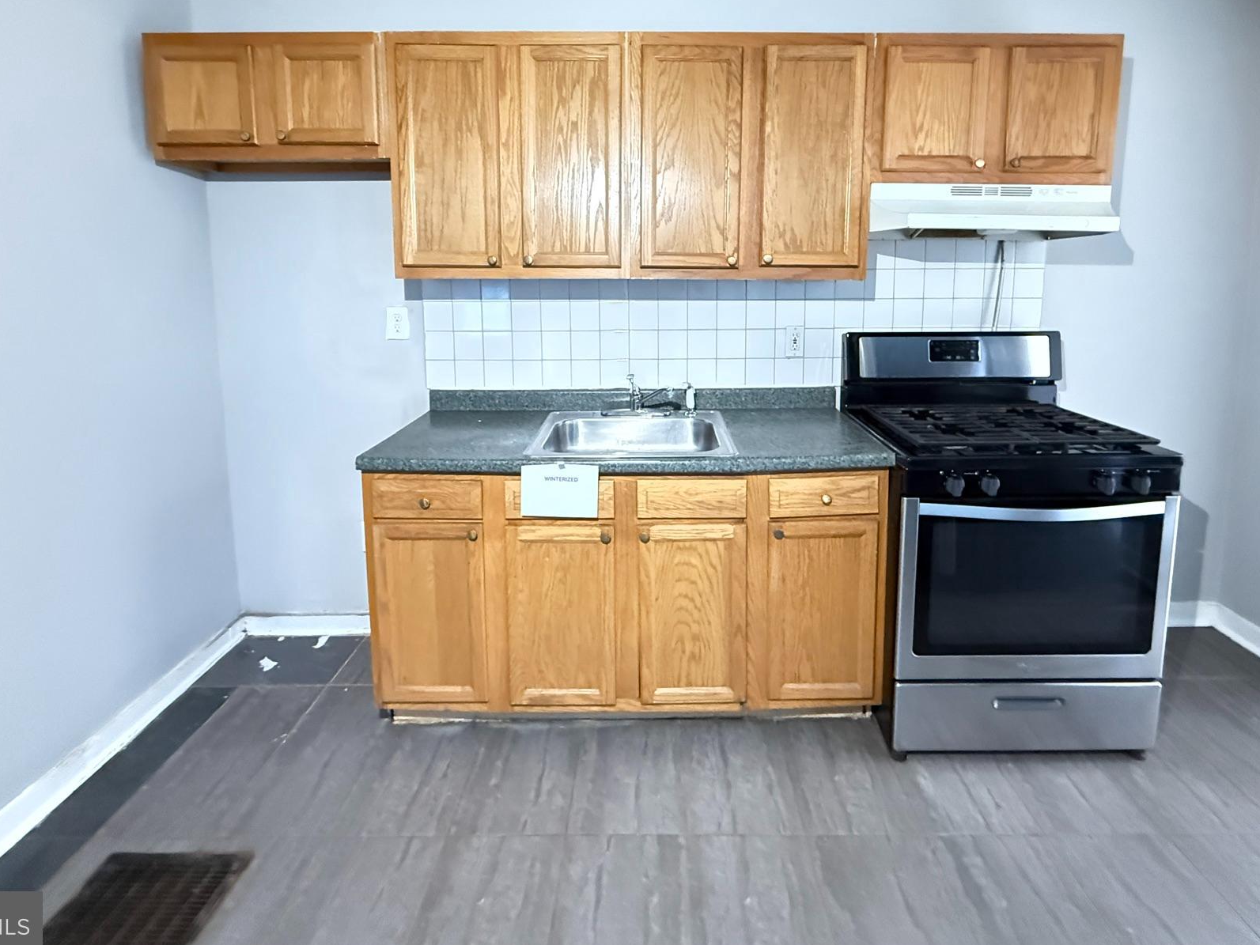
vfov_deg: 70.3
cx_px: 655
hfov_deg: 87.7
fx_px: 655
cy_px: 349
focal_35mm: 18
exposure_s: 1/45
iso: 1600
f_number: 2.2
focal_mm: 2.22
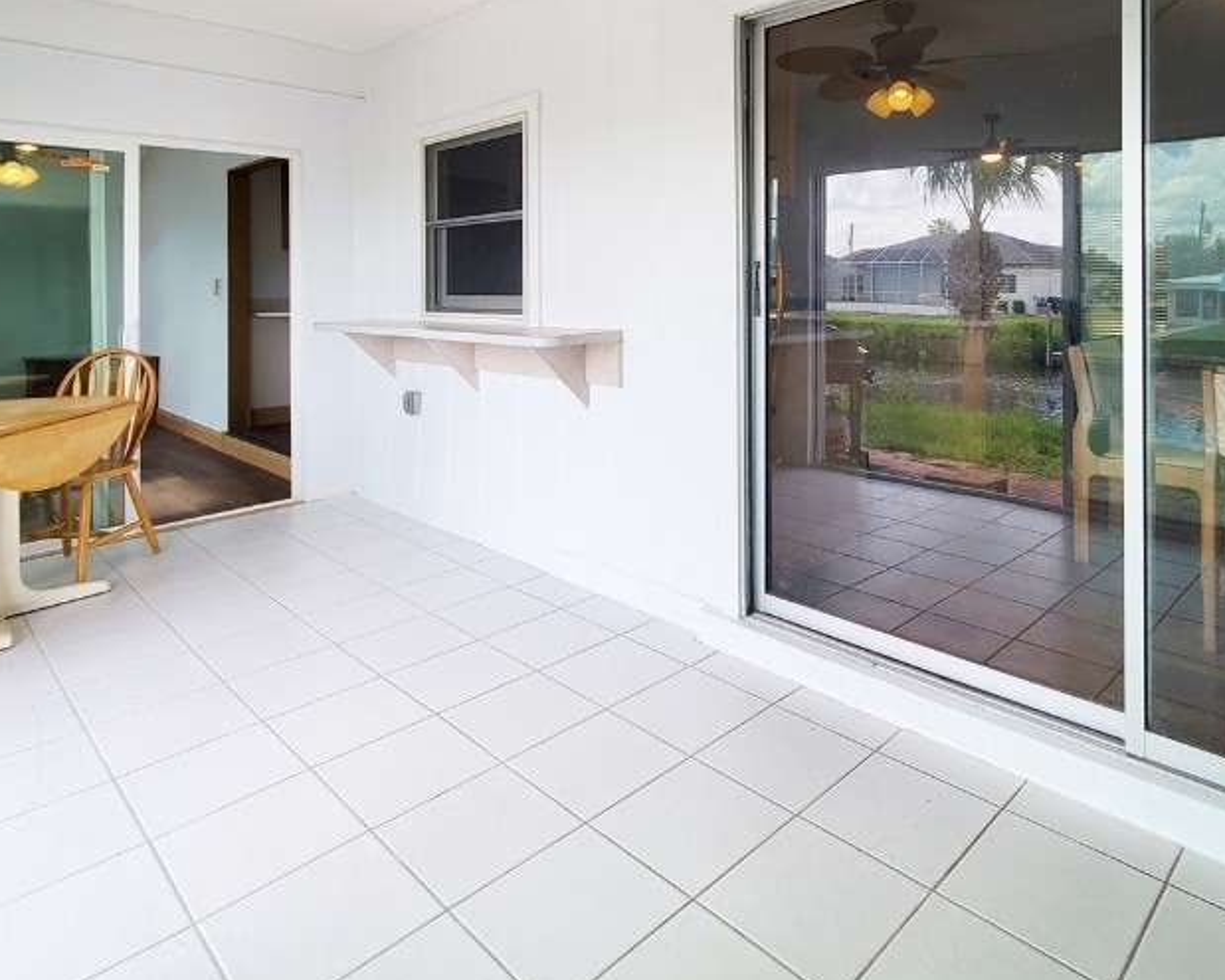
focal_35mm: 21
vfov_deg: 62.7
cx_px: 728
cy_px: 277
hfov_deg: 76.9
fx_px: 761
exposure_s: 1/137
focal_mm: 1.8
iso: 50
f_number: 2.2
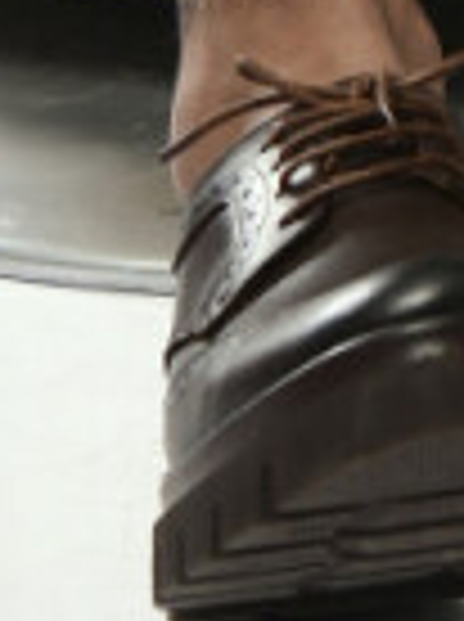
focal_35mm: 352
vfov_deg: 5.3
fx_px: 6311
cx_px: 622
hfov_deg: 4.2
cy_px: -1287
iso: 400
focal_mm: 42
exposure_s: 1/125
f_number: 5.6
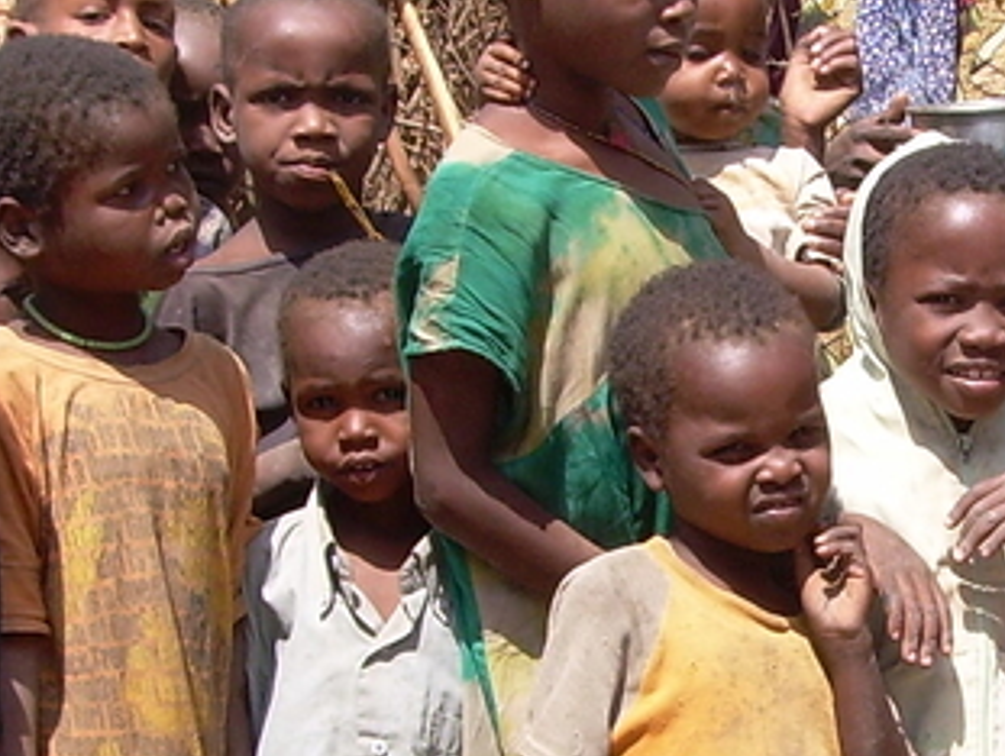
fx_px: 3546
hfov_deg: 15.9
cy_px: 514
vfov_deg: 12.2
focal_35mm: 122
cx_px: 969
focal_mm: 6.3
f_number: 4.6
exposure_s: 1/250
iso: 50
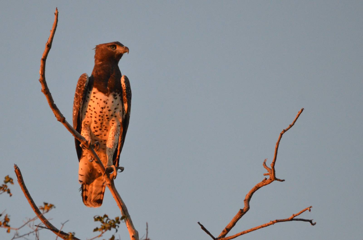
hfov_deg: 2.8
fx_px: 7545
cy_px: 120
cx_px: 182
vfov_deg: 1.8
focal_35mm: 750
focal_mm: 500
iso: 2500
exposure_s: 1/1000
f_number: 8
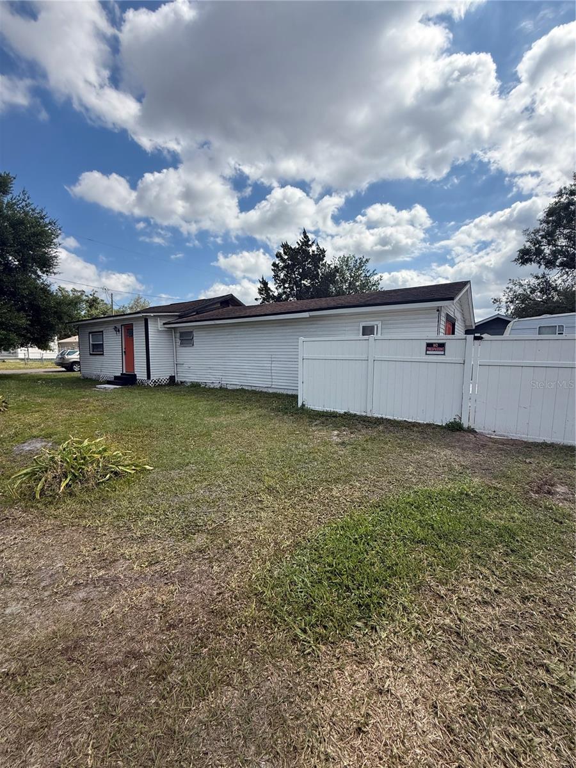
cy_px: 384
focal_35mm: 14
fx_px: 311
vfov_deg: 102.1
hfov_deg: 85.7
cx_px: 288
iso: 50
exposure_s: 1/2237
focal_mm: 2.22
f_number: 2.2
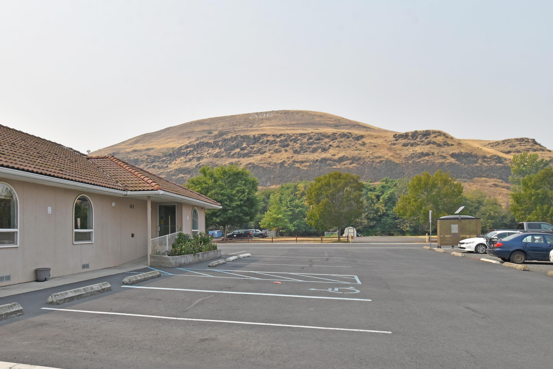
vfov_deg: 51.0
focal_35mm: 25
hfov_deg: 71.2
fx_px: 384
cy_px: 219
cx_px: 242
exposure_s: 1/400
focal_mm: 14
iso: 200
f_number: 10
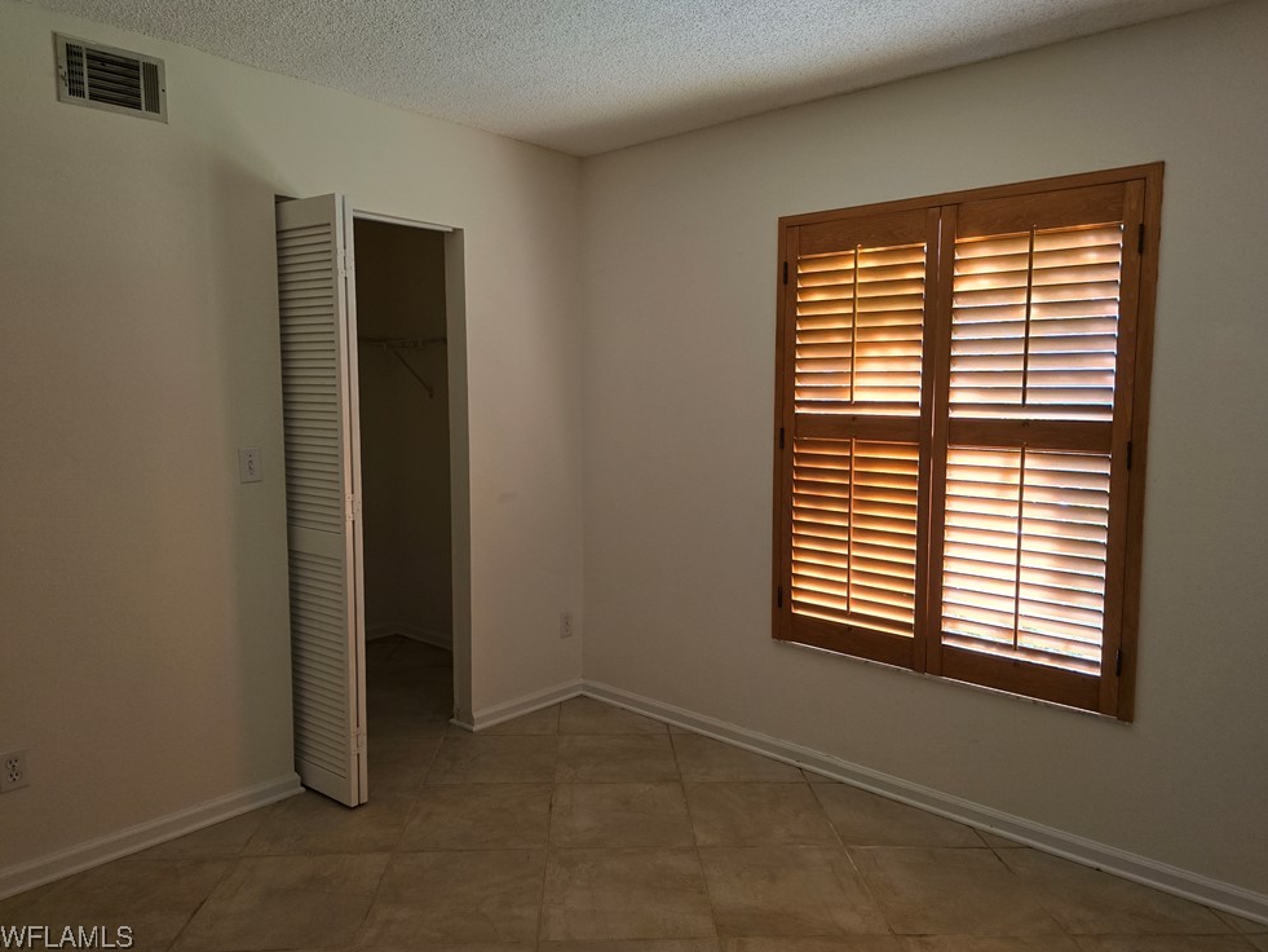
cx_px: 637
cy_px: 470
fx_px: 879
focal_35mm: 24
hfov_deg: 71.6
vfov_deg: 56.8
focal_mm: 6.3
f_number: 1.7
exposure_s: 1/120
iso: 320
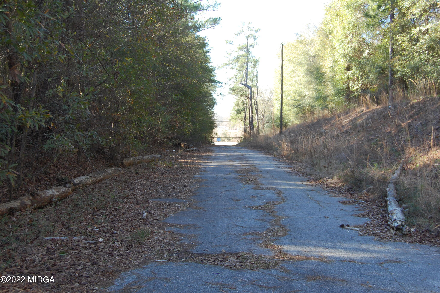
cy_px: 143
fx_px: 525
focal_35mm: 43
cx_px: 225
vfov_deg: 31.1
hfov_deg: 45.5
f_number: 5.6
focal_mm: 28
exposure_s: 1/125
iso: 360
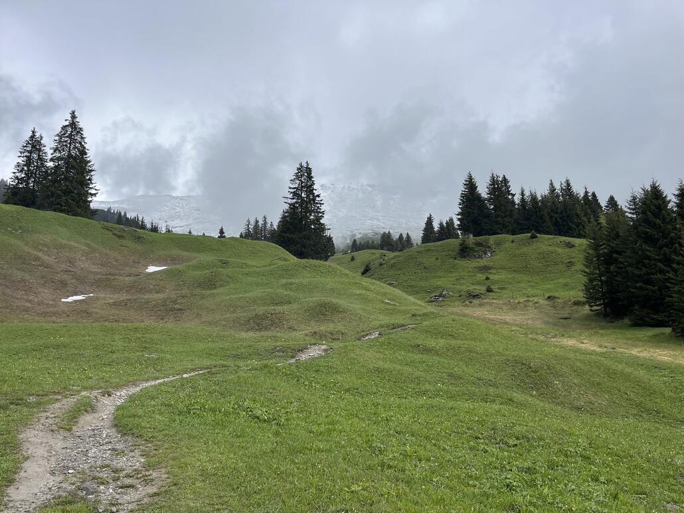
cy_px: 256
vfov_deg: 53.1
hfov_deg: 67.3
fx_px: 514
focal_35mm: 26
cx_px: 342
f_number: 1.6
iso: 50
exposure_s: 1/6494
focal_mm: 5.1
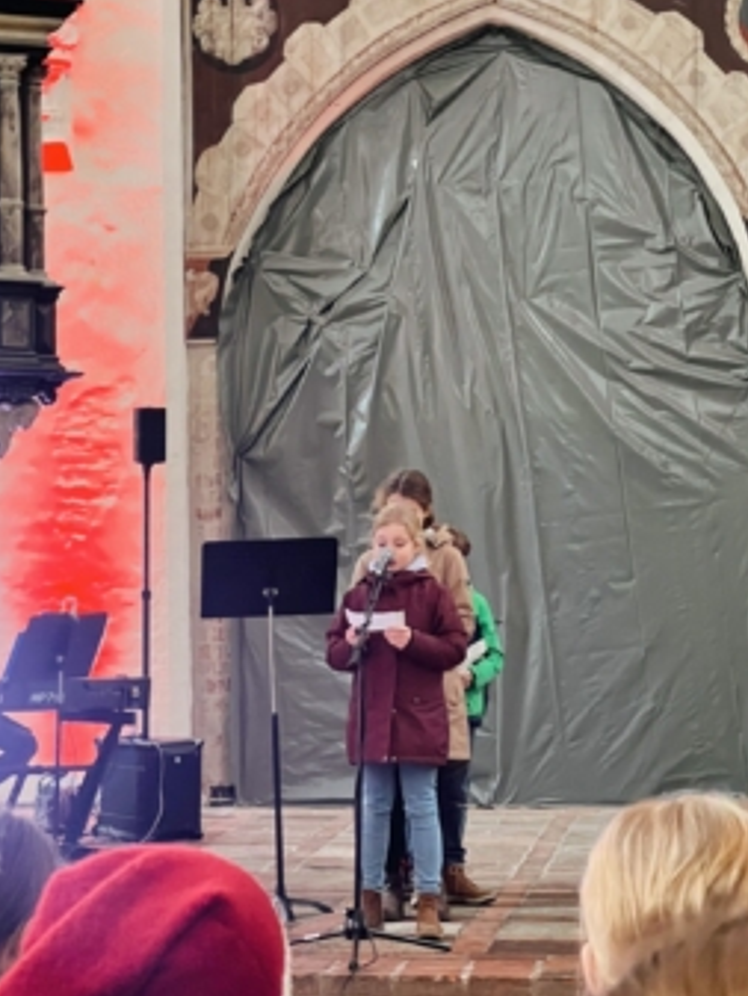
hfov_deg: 15.4
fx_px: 2764
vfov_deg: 20.4
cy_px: 411
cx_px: 454
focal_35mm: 96
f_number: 2.8
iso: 1600
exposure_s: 1/25
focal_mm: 9
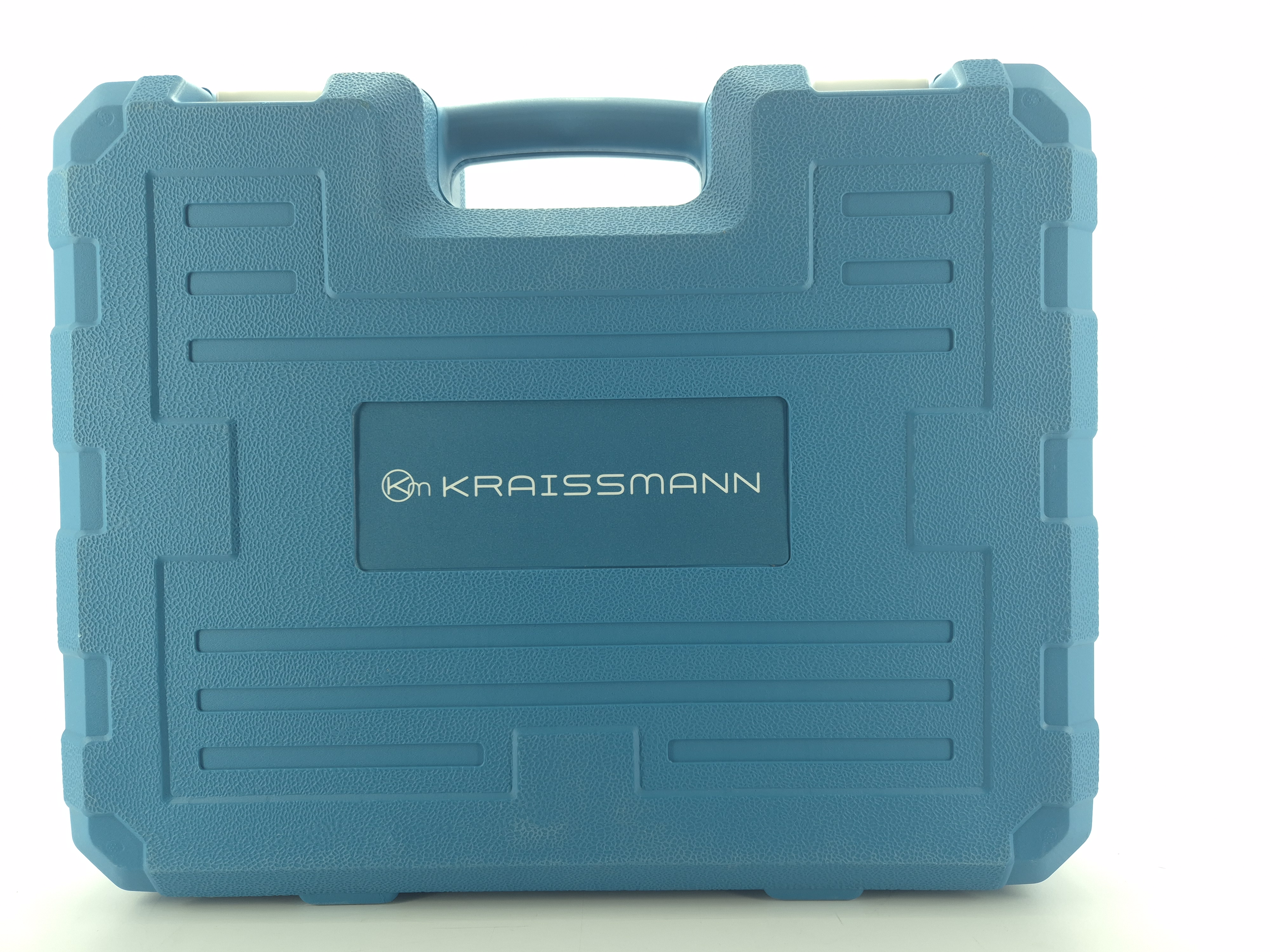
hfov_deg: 73.9
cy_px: 476
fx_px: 844
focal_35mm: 23
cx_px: 635
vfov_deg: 58.9
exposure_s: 1/60
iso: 50
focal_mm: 5.4
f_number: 1.8
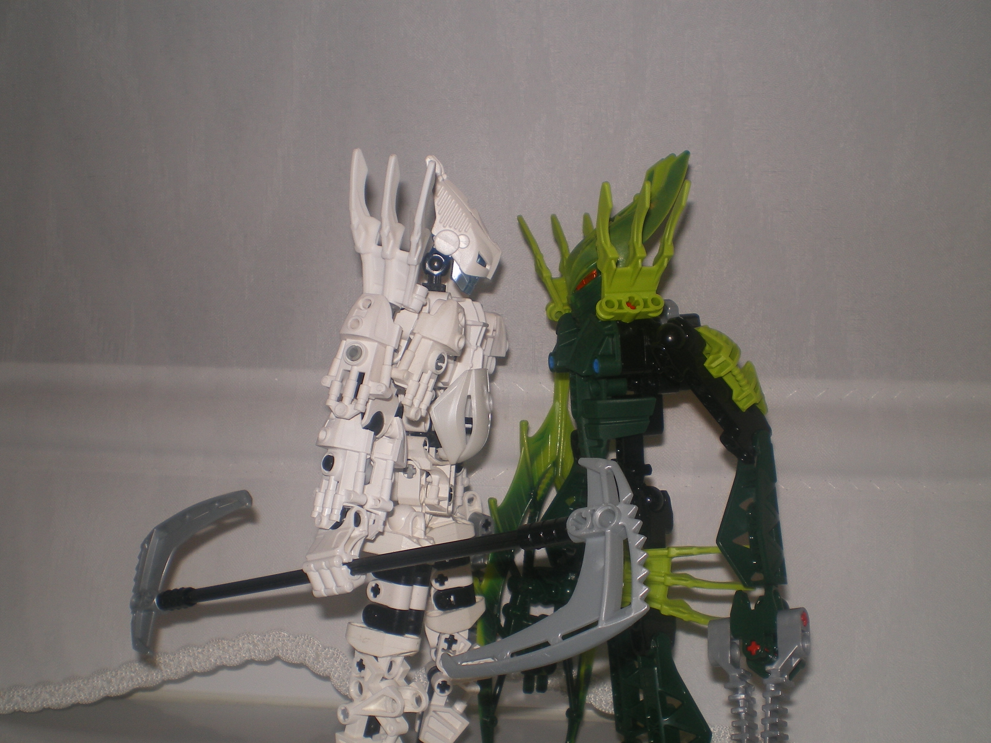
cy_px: 372
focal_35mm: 38
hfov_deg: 49.0
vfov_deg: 37.7
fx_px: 1088
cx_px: 496
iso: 64
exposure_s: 1/30
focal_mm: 6.3
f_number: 4.6
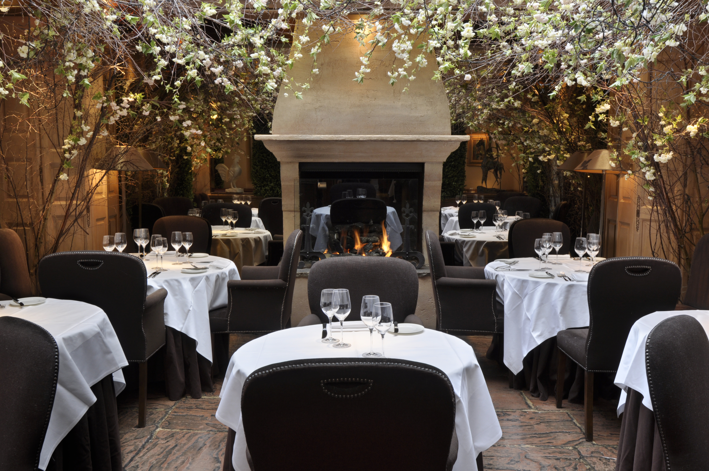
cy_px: 236
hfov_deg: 53.2
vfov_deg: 36.8
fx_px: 708
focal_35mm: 36
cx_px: 354
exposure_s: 1/10
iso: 200
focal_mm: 24
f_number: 10
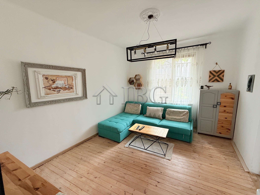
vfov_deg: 85.7
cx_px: 130
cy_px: 98
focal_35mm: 14
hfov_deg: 102.1
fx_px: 105
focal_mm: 2.22
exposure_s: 1/99
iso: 160
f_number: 2.2
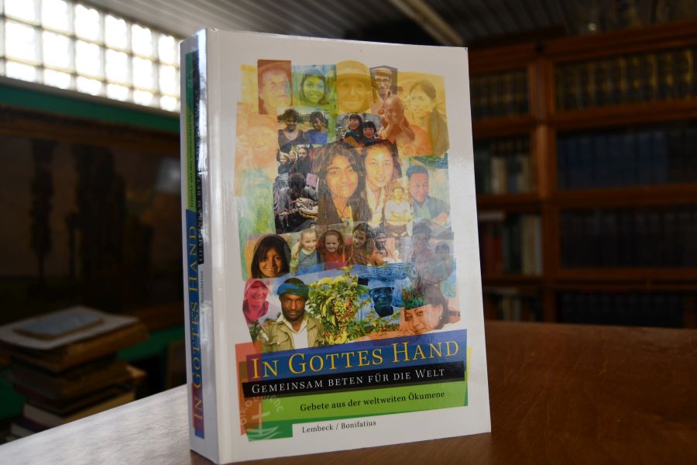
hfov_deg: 65.5
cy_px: 232
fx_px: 542
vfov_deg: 46.4
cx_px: 348
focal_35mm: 28
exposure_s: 1/250
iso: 500
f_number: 3.5
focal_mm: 19
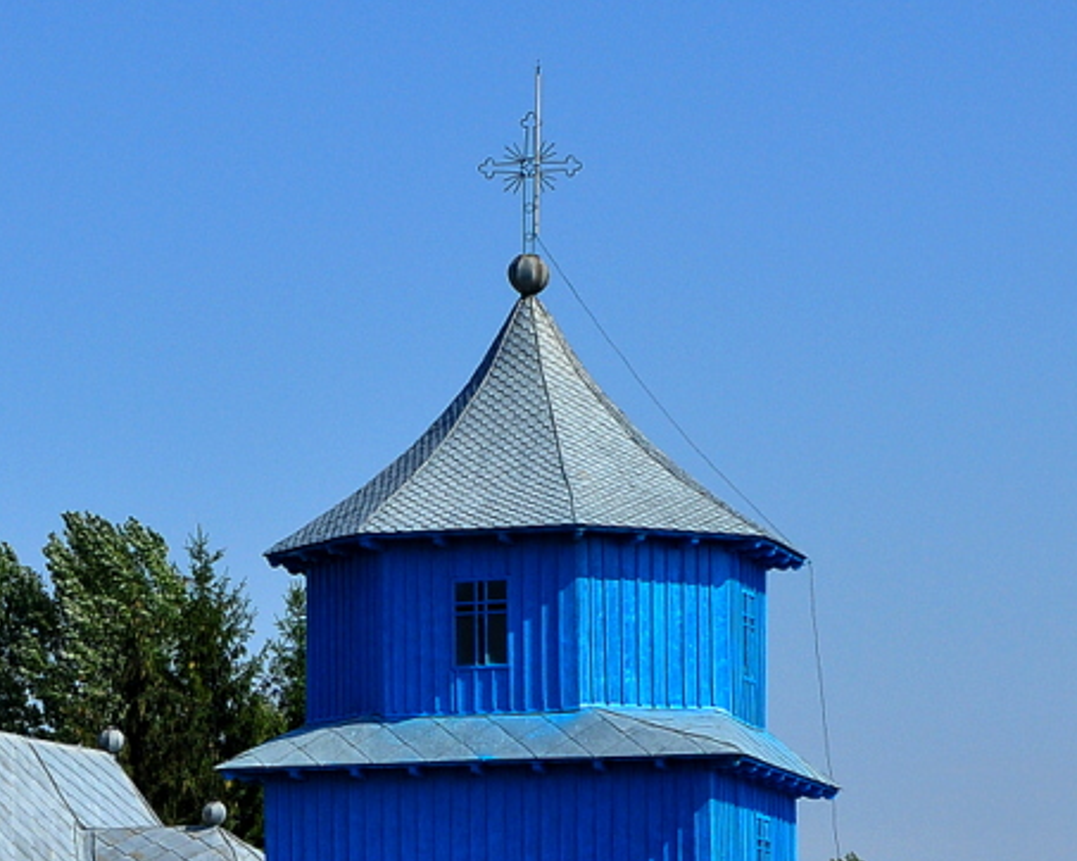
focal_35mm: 149
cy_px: 548
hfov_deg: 12.8
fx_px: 4747
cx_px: 26
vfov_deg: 10.4
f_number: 11
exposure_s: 1/500
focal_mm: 40
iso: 400
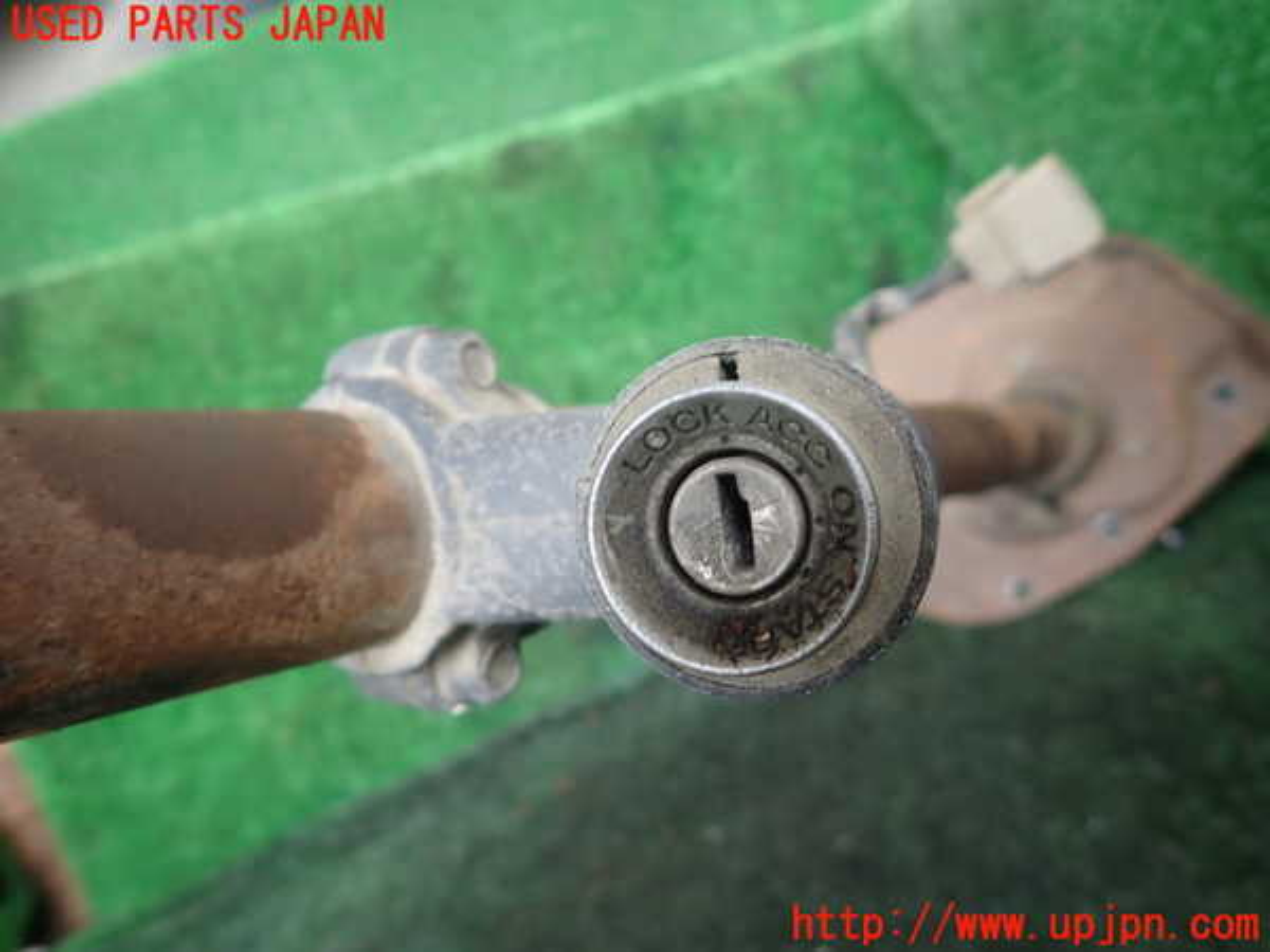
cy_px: 476
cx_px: 635
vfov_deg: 54.9
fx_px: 917
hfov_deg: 69.4
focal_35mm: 25
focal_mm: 4.5
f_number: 2
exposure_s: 1/60
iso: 100
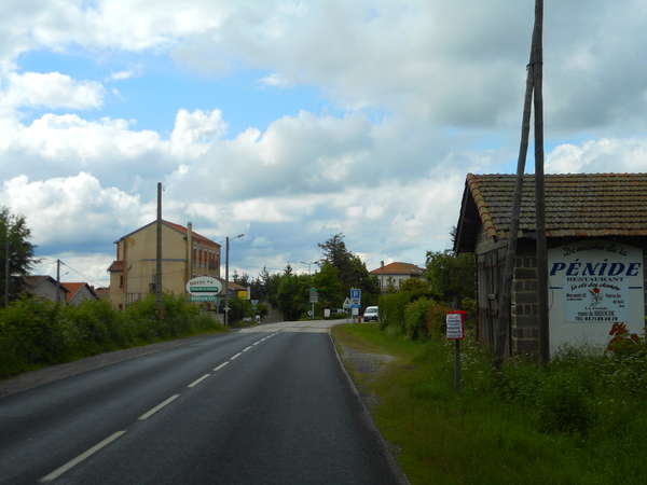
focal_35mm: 44
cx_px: 324
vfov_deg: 32.9
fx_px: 822
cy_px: 242
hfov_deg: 42.9
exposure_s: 1/500
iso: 80
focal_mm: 7.9
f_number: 4.7
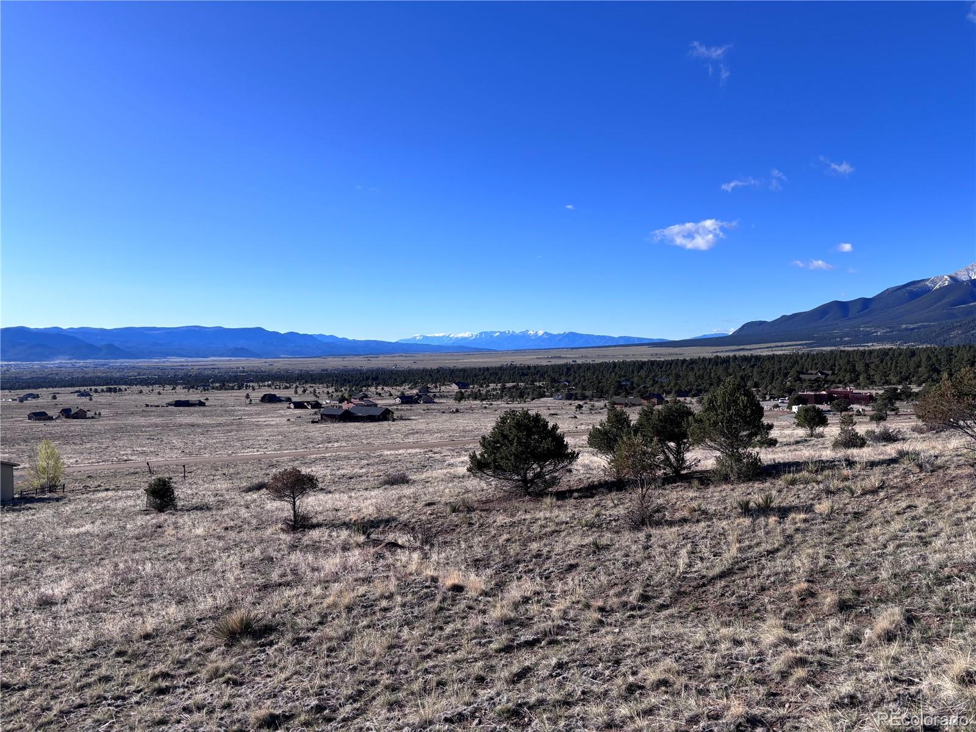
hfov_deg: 67.3
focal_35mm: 26
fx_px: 733
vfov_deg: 53.1
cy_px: 366
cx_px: 488
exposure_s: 1/3534
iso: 50
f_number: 1.6
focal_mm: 5.96
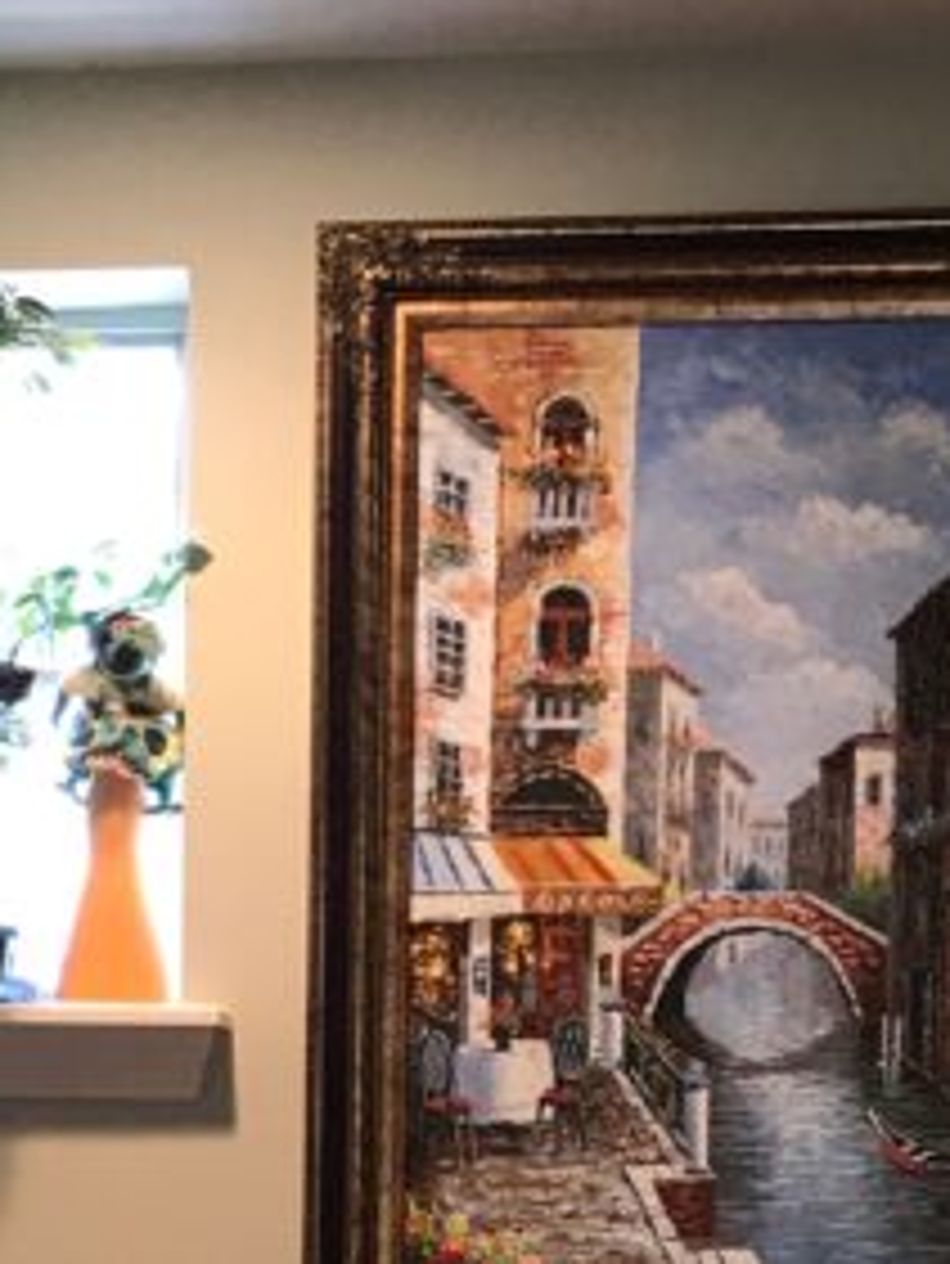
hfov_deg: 14.5
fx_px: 3730
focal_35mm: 102
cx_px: 351
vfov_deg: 18.6
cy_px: 1358
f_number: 1.8
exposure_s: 1/24
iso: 40
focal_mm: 3.99
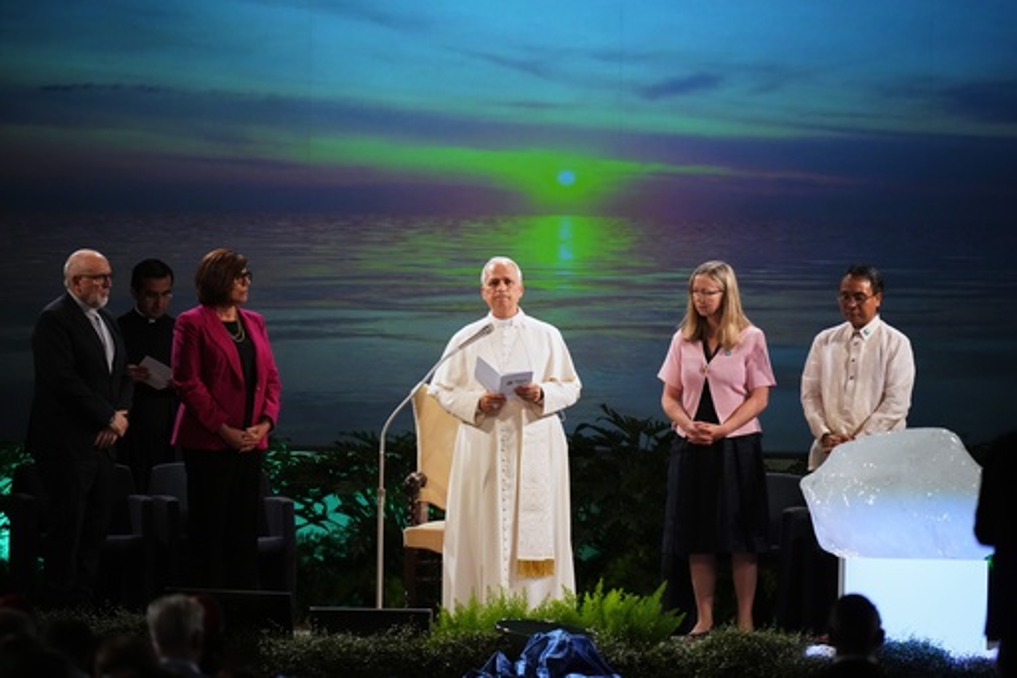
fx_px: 11296
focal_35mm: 400
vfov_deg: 3.4
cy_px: 339
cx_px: 508
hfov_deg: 5.2
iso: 3200
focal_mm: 400
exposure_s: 1/1000
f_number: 2.8
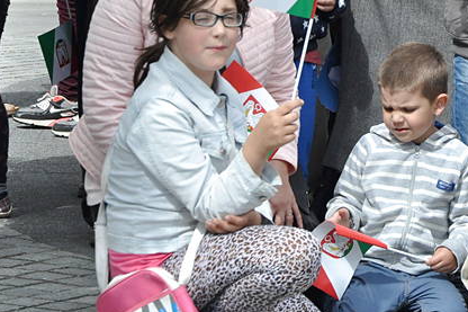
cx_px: 403
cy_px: 75
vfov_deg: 4.6
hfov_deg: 6.9
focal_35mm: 300
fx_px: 3898
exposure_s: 1/2000
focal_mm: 98
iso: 1250
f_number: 9
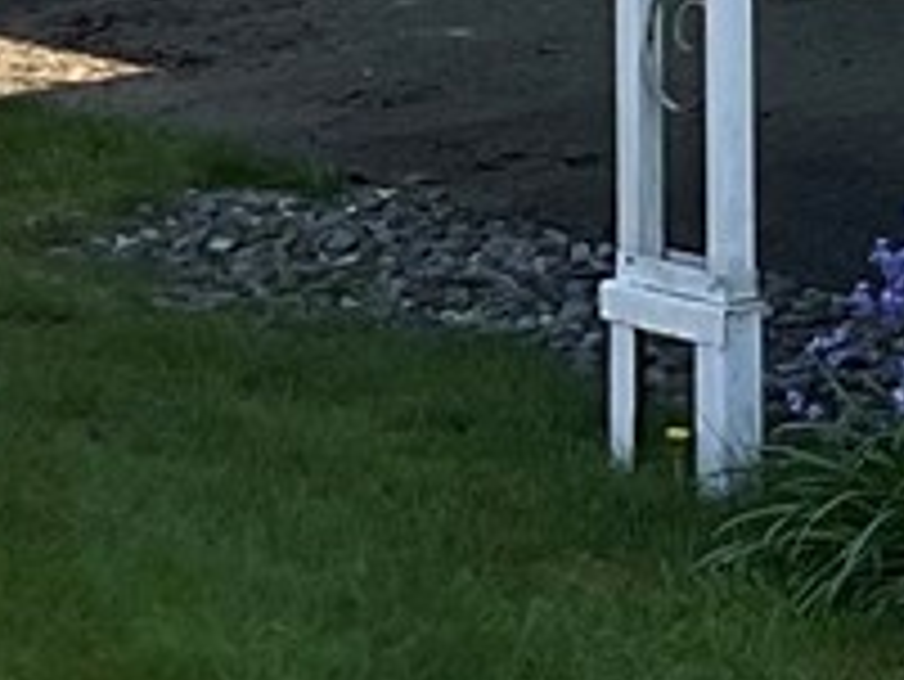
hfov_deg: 8.0
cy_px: -644
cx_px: 2024
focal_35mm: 231
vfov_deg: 6.3
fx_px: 6036
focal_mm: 3
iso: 16
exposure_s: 1/855
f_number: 1.8
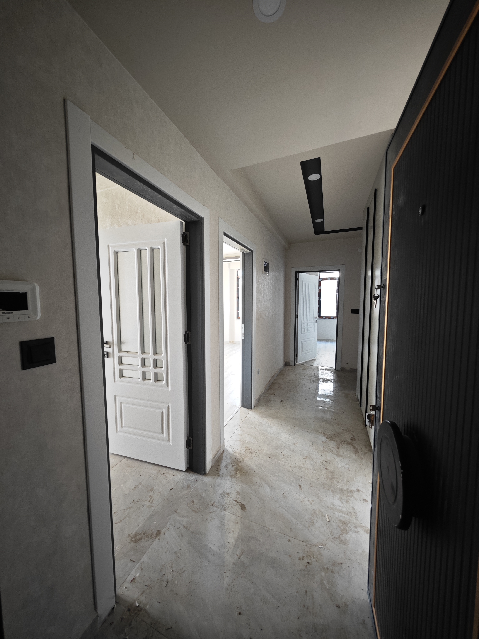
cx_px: 240
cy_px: 320
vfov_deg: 110.5
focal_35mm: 12
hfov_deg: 94.5
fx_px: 221
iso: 200
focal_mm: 2.03
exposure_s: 1/42
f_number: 1.8
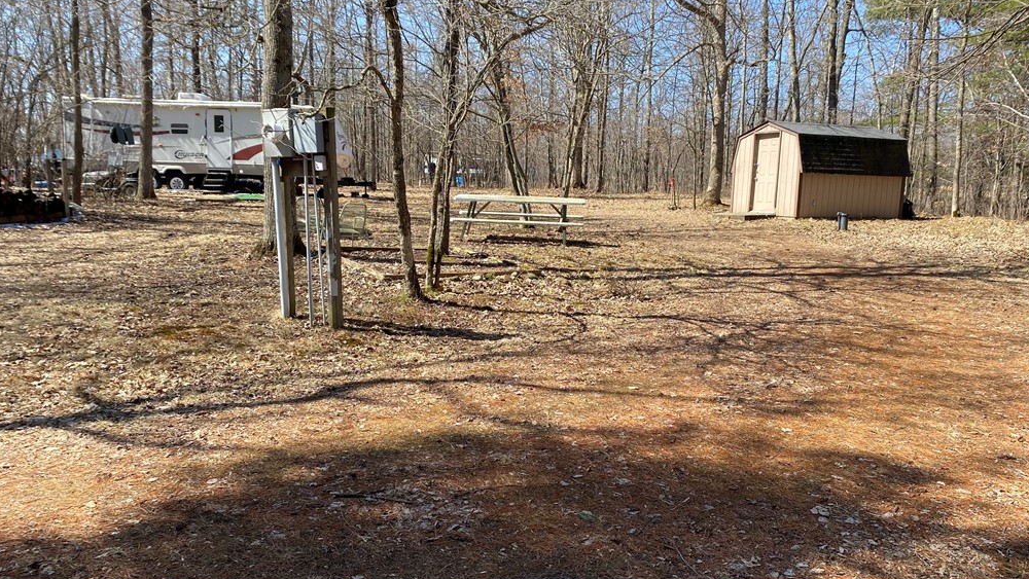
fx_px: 791
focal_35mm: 29
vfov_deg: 40.2
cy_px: 311
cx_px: 508
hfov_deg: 66.1
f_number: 1.8
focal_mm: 4.25
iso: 32
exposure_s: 1/905
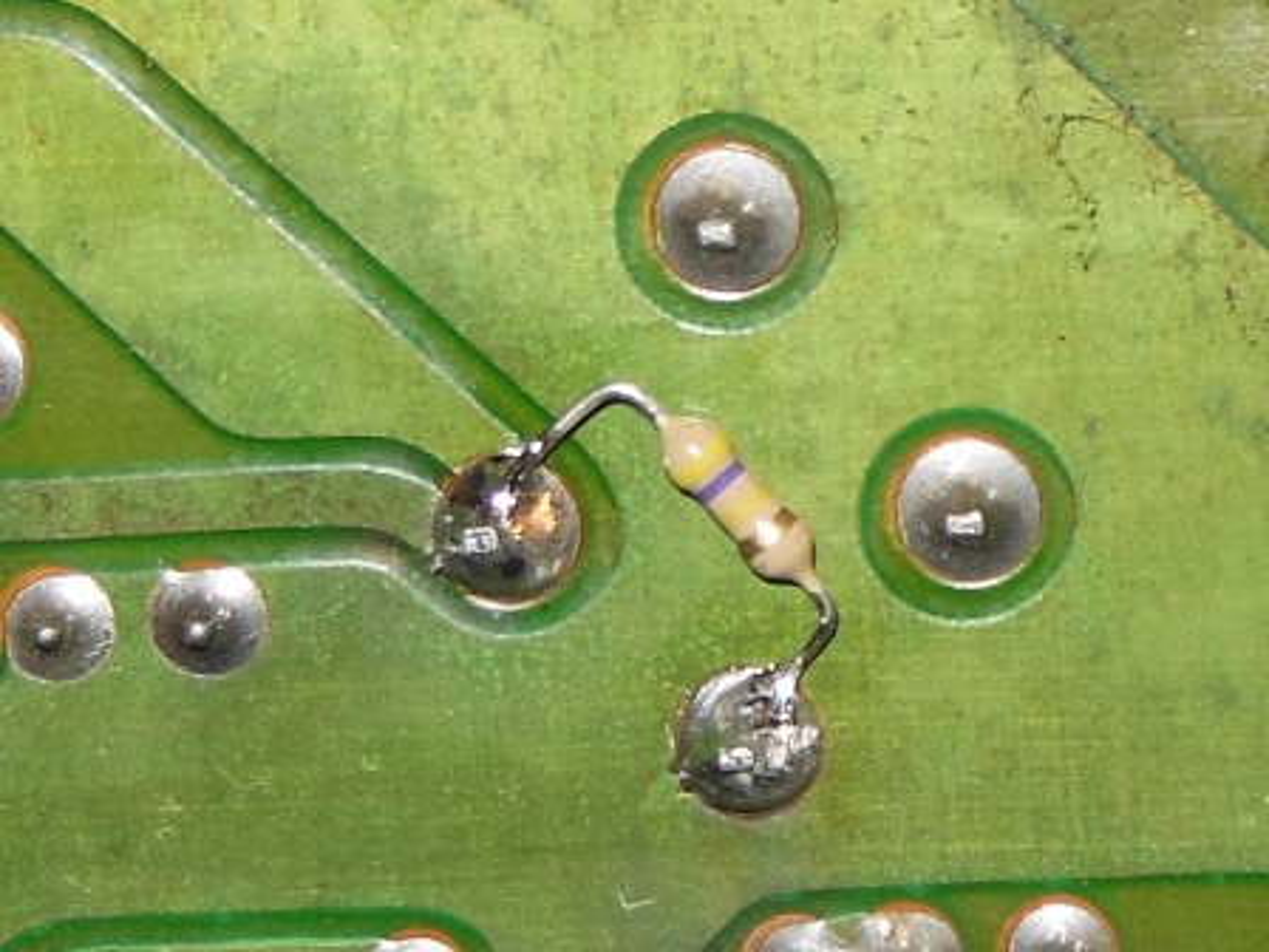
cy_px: 476
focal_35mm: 38
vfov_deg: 37.7
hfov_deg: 49.0
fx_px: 1393
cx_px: 634
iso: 125
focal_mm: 6.8
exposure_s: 1/30
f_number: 7.2
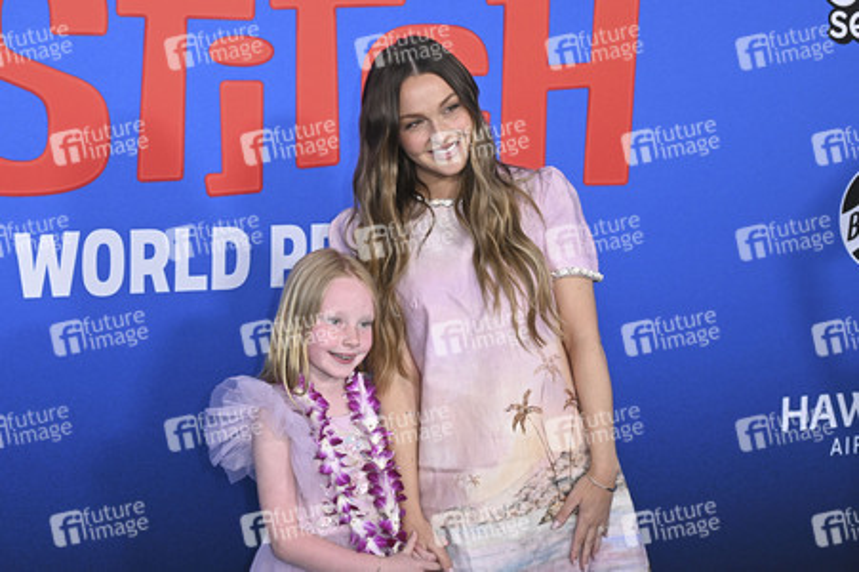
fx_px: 1216
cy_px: 286
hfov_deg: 38.9
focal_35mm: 51
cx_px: 430
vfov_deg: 26.4
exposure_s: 1/200
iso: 1600
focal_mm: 51
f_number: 6.3
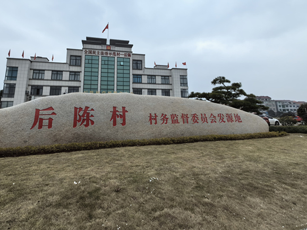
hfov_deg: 87.2
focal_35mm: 18
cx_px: 131
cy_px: 83
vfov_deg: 70.2
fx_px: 160
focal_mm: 1.95
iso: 50
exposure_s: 1/215
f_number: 2.2
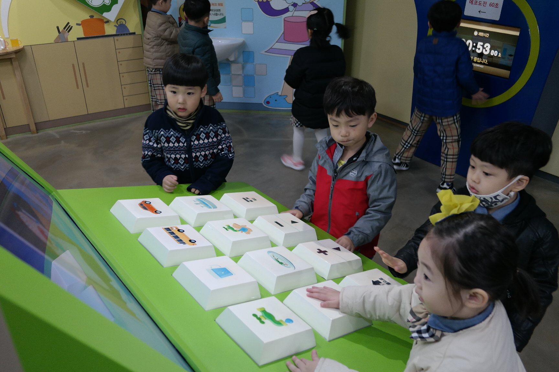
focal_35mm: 30
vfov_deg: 43.6
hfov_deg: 61.9
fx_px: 466
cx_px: 280
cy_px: 186
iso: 400
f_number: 3.5
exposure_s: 1/40
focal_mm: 20
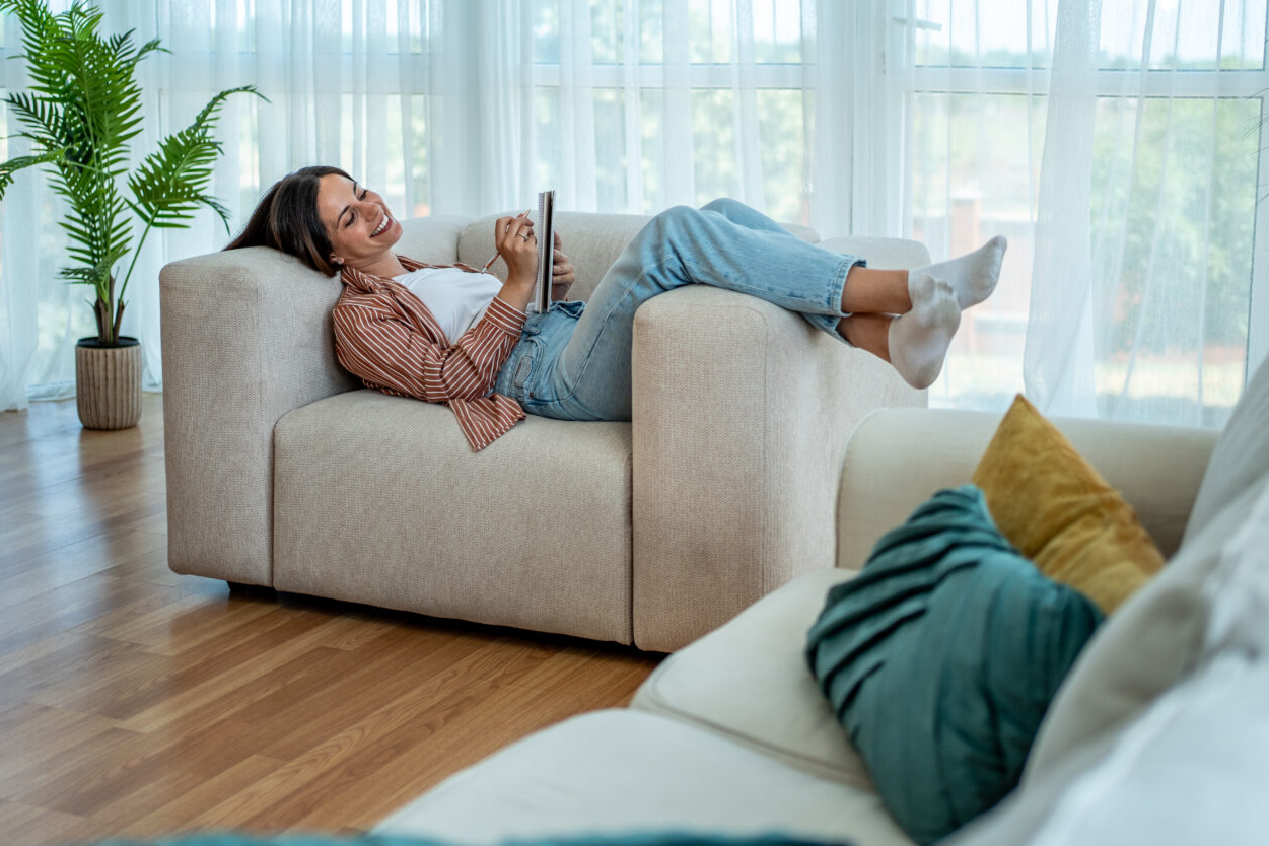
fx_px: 1657
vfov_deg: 28.6
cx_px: 655
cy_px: 322
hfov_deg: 41.9
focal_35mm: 47
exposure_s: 1/1000
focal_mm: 35
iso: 500
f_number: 1.8
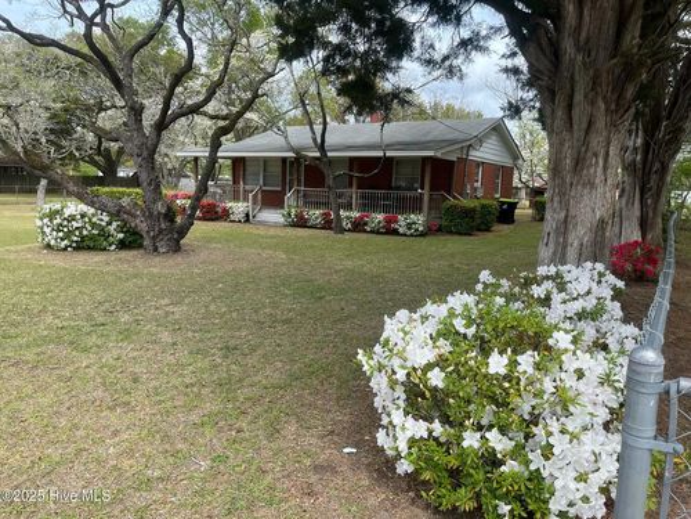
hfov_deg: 67.3
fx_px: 519
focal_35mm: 26
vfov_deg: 53.1
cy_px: 260
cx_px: 346
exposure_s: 1/1117
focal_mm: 5.1
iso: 50
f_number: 1.6
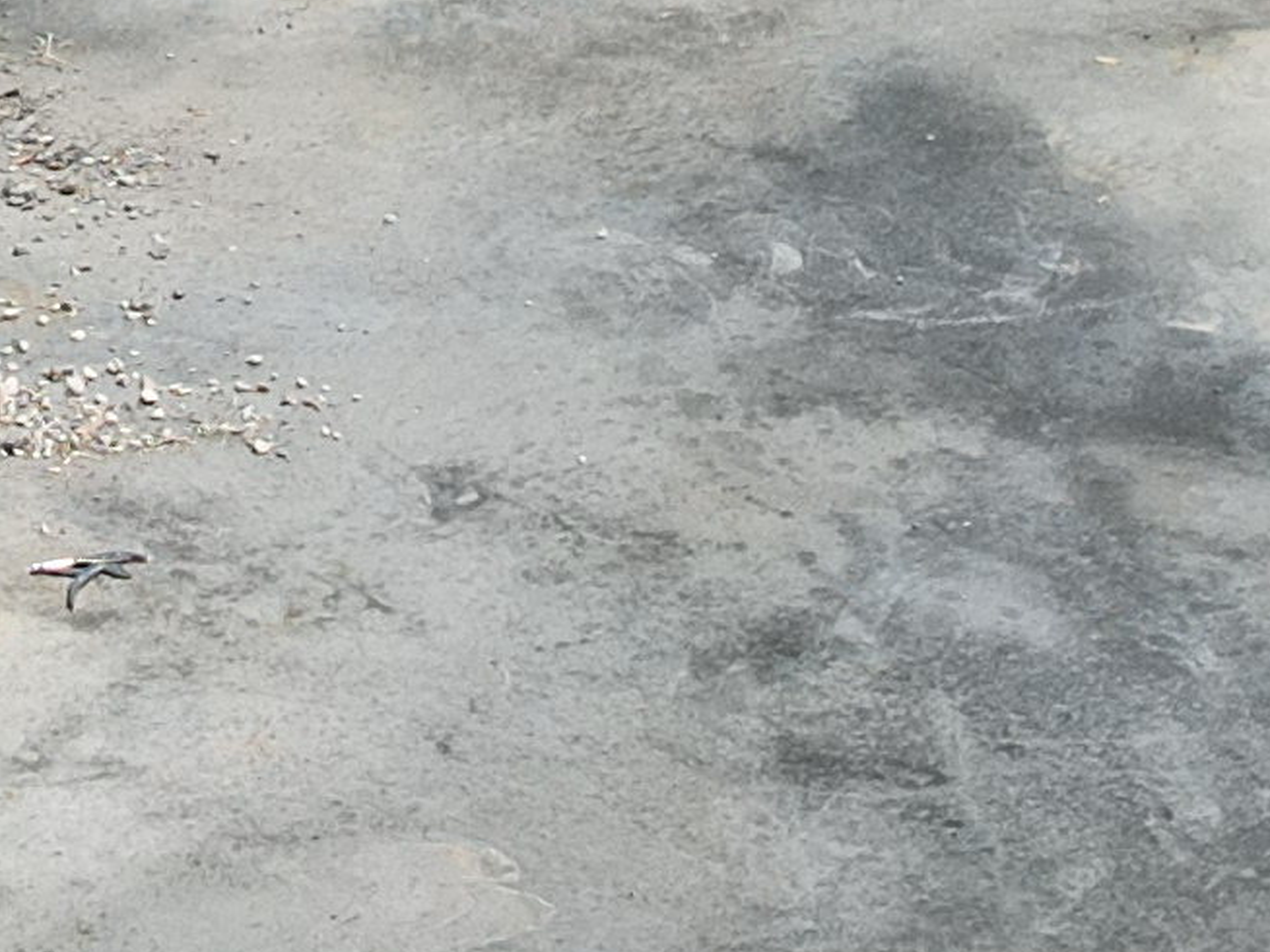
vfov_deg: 8.3
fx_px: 6491
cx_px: -159
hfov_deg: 11.0
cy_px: -295
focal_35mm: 177
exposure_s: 1/3000
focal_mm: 8.38
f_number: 2.8
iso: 100
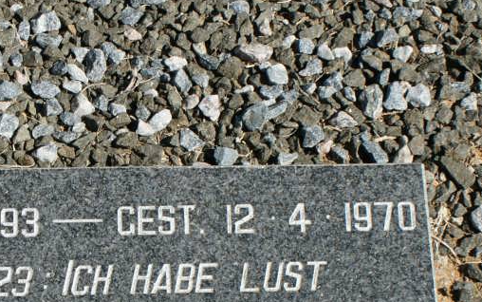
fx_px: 1659
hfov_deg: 16.4
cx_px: 94
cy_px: 328
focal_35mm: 126
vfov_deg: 10.3
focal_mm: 35
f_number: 9
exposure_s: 1/320
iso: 200
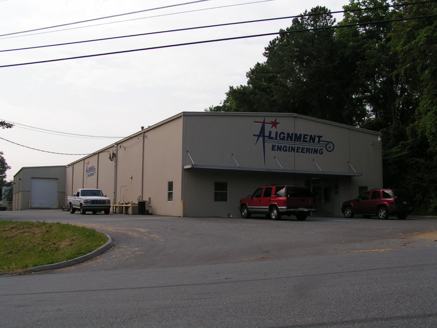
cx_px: 218
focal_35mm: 38
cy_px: 164
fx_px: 480
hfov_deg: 49.0
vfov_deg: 37.7
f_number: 5.6
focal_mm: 5.8
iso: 50
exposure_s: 1/200
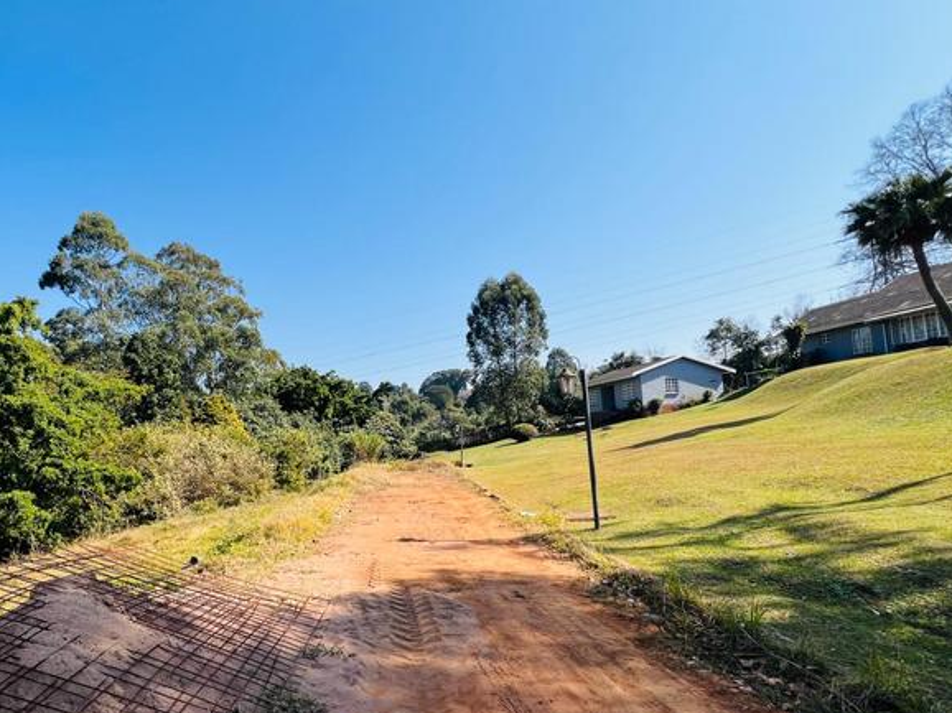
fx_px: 495
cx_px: 366
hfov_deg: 86.3
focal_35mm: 18
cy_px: 415
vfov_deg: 71.1
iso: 32
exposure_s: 1/1155
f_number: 1.8
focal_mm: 1.57
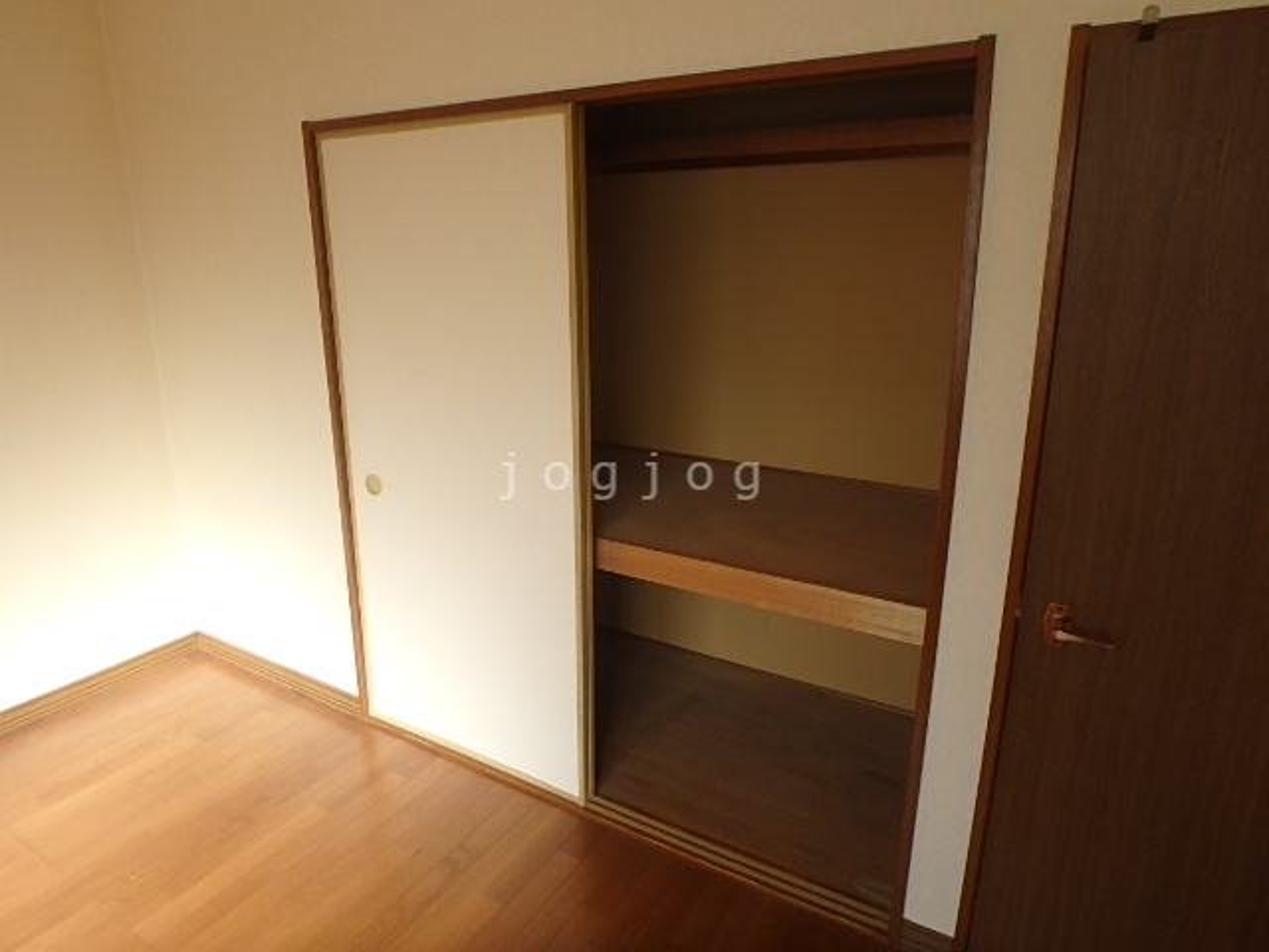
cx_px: 634
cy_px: 476
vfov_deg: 63.4
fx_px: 770
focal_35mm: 21
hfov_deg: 79.0
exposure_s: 1/80
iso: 125
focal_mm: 3.7
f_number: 3.5
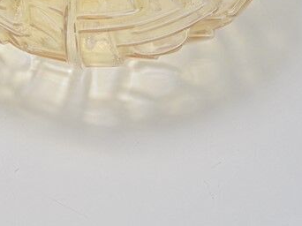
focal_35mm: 129
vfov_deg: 11.2
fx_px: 1125
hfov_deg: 14.9
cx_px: -42
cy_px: -53
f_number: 4.8
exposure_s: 1/40
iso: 100
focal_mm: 8.9
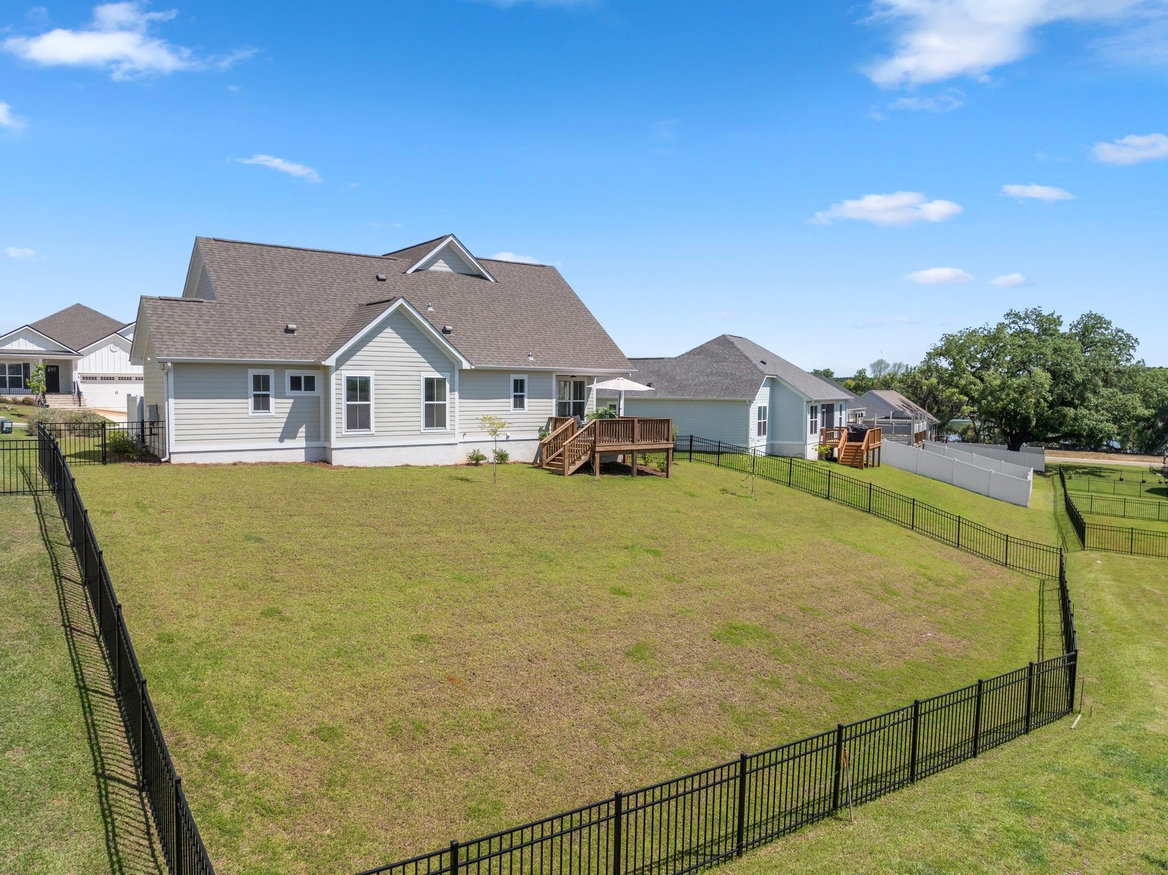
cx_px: 584
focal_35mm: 24
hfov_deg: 71.6
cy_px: 438
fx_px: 809
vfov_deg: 56.8
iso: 100
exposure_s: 1/2500
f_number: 2.8
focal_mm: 12.29
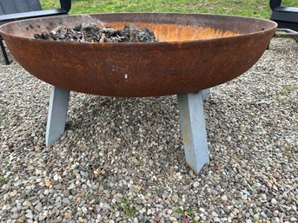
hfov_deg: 67.3
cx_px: 149
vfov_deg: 53.0
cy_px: 112
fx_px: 224
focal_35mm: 26
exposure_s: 1/422
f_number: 1.5
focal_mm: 5.7
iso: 50
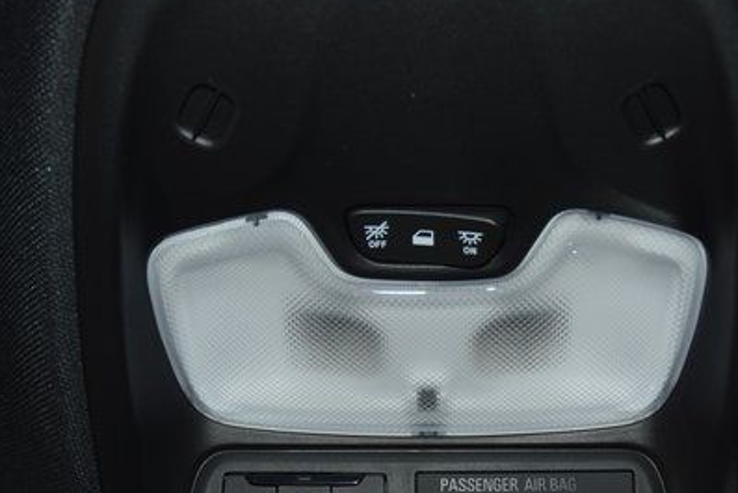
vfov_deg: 23.4
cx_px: 415
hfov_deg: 34.4
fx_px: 1189
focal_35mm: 58
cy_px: 256
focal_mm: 24
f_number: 3.8
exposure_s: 1/25
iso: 220
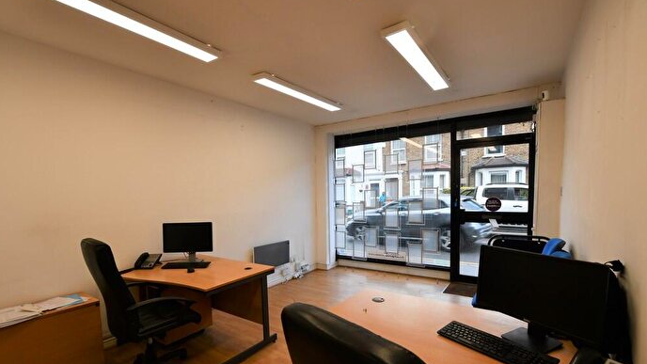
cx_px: 321
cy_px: 210
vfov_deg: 66.7
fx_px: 274
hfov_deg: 99.4
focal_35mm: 16
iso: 200
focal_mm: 10
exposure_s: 1/100
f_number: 5
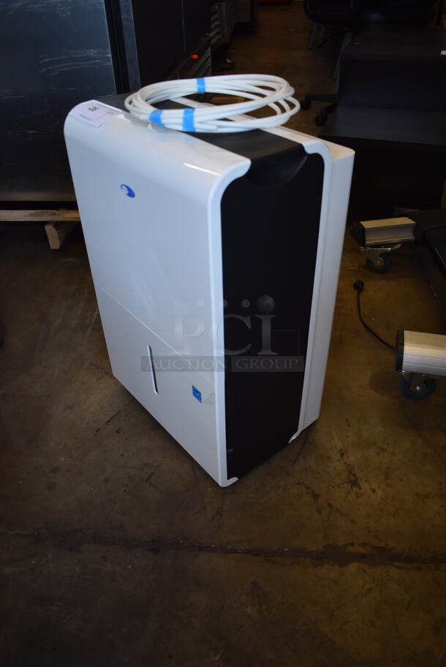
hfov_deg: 48.0
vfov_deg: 67.3
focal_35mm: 27
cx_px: 223
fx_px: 501
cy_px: 334
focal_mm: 18
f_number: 3.5
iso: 800
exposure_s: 1/250
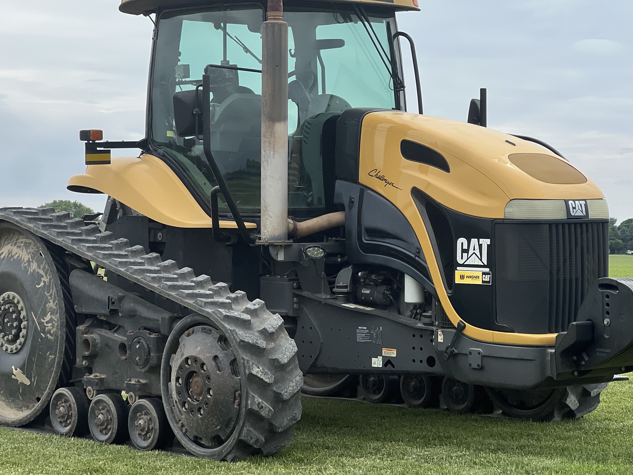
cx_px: 323
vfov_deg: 14.8
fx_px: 1828
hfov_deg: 19.6
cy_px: 217
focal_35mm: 100
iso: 32
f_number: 2.8
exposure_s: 1/995
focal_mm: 9
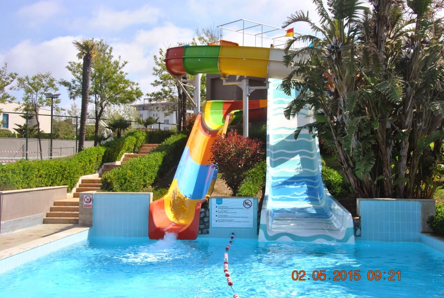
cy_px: 149
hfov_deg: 42.3
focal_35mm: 46
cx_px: 222
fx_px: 574
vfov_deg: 29.0
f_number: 8
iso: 100
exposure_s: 1/250
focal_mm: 31
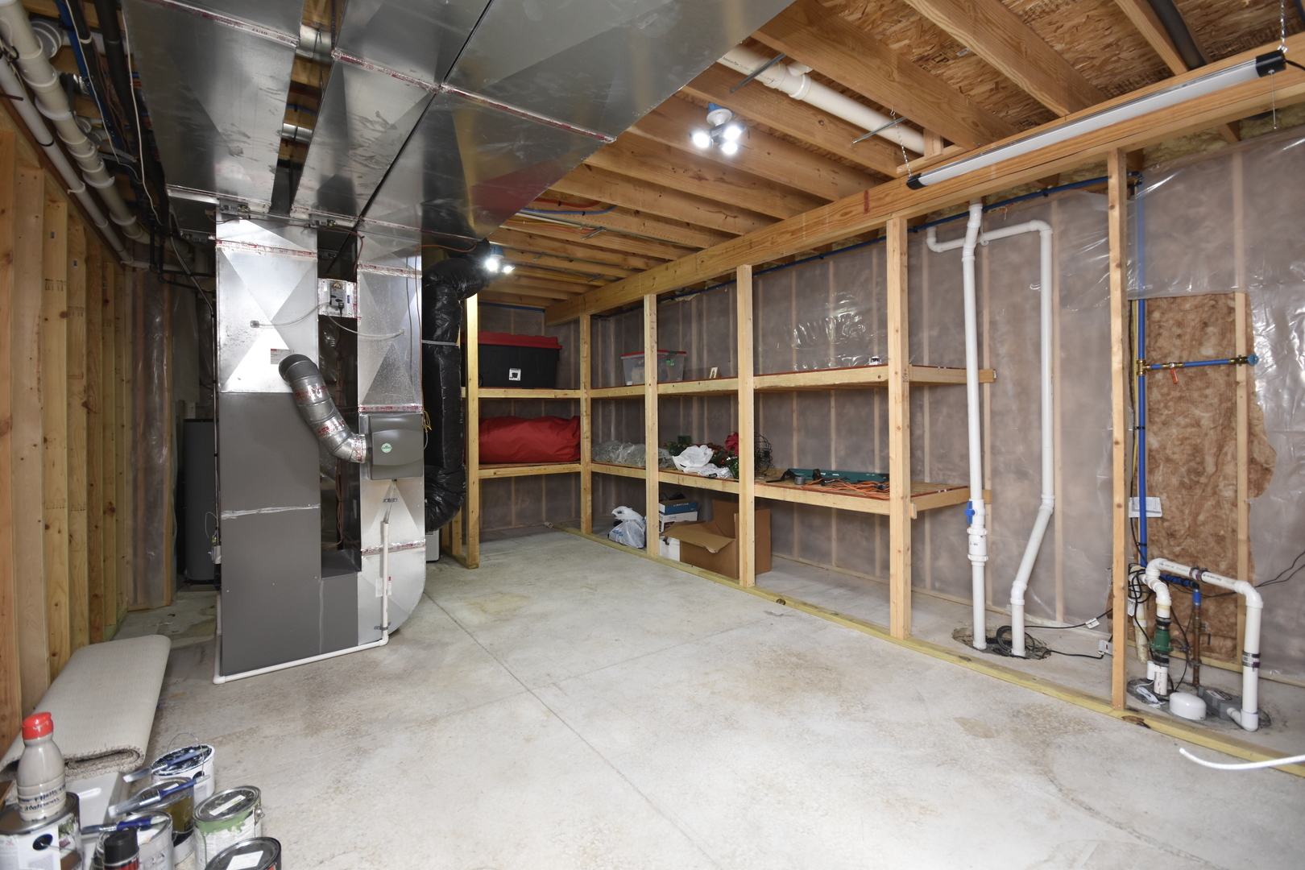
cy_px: 435
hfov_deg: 100.4
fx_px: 544
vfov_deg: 77.3
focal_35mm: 15
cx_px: 652
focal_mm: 10
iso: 400
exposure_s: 1/60
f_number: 4
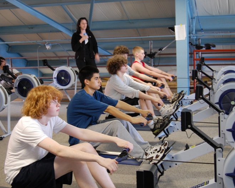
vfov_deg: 27.6
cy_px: 95
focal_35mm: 55
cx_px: 120
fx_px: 383
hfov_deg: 34.1
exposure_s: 1/13
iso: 800
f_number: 4.5
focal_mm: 32
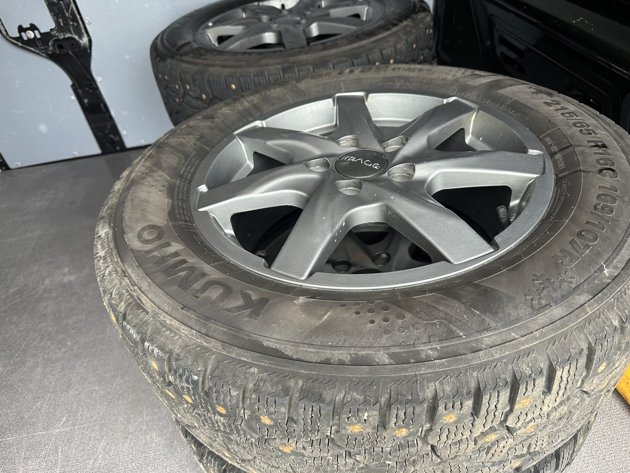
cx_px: 315
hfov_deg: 71.6
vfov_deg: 56.8
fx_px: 437
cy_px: 236
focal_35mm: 24
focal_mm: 6.86
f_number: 1.78
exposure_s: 1/98
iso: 250
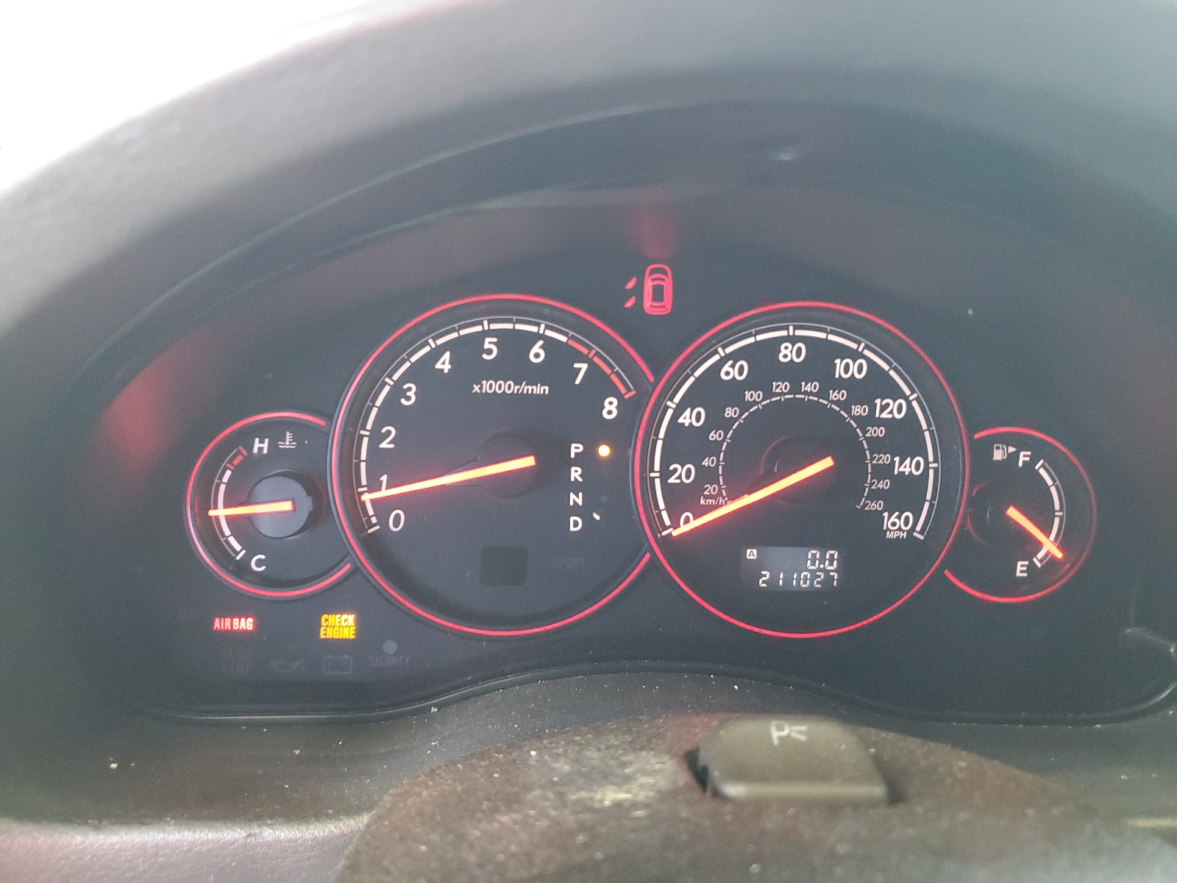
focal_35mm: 26
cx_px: 588
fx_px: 884
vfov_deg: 53.1
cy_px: 442
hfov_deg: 67.3
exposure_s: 1/60.2
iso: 384
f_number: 1.5
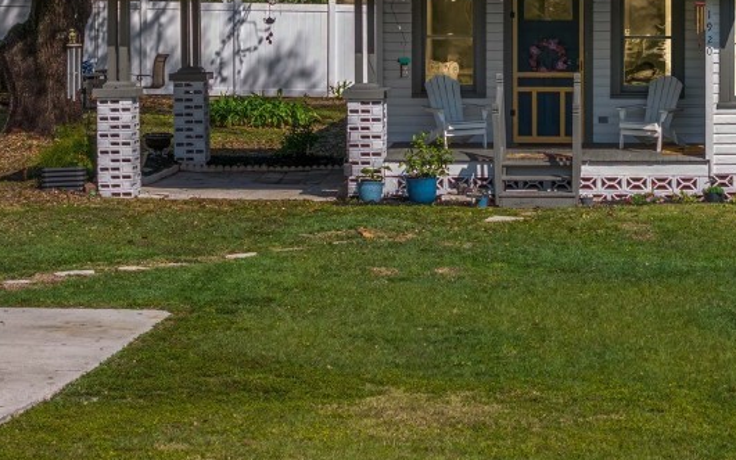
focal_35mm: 143
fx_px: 2869
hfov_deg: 14.5
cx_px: 665
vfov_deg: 9.1
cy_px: 1
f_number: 2.8
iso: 130
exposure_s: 1/2000
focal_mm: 19.4
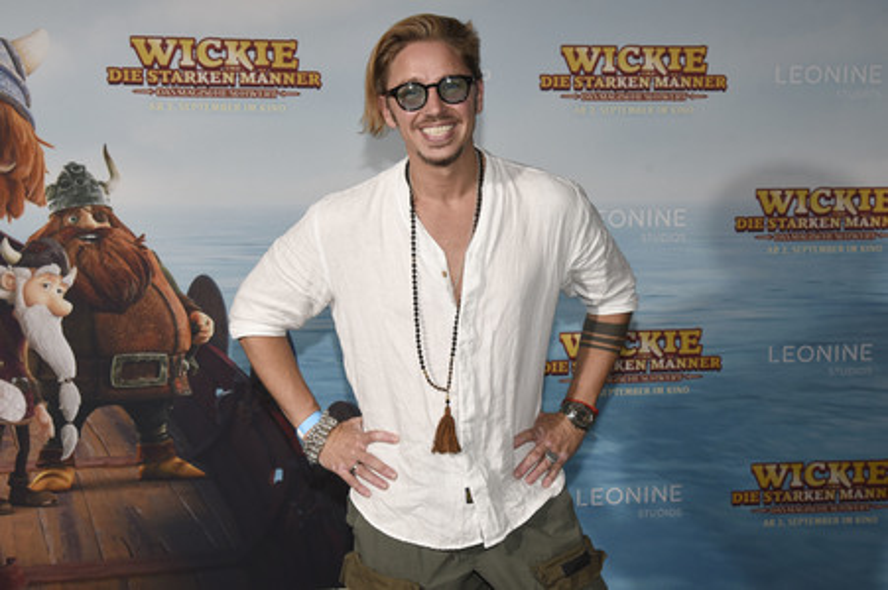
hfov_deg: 41.1
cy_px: 295
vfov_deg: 28.0
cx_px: 444
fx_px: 1183
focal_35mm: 48
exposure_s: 1/125
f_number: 6.3
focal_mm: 48
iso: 1000
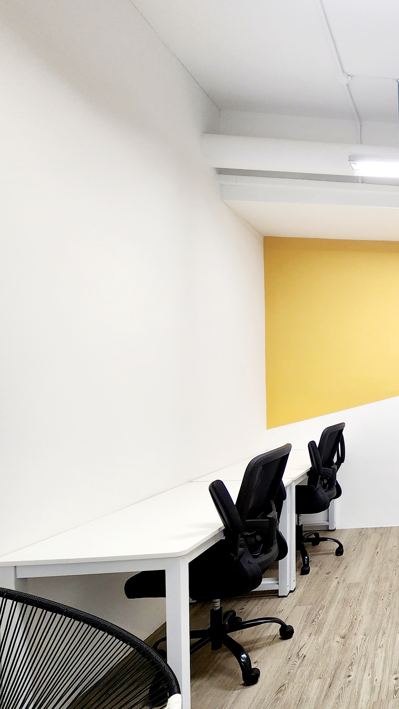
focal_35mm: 21
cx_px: 509
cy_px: 393
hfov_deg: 36.6
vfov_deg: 83.6
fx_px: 395
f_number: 2.2
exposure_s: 1/50
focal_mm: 2.2
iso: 160
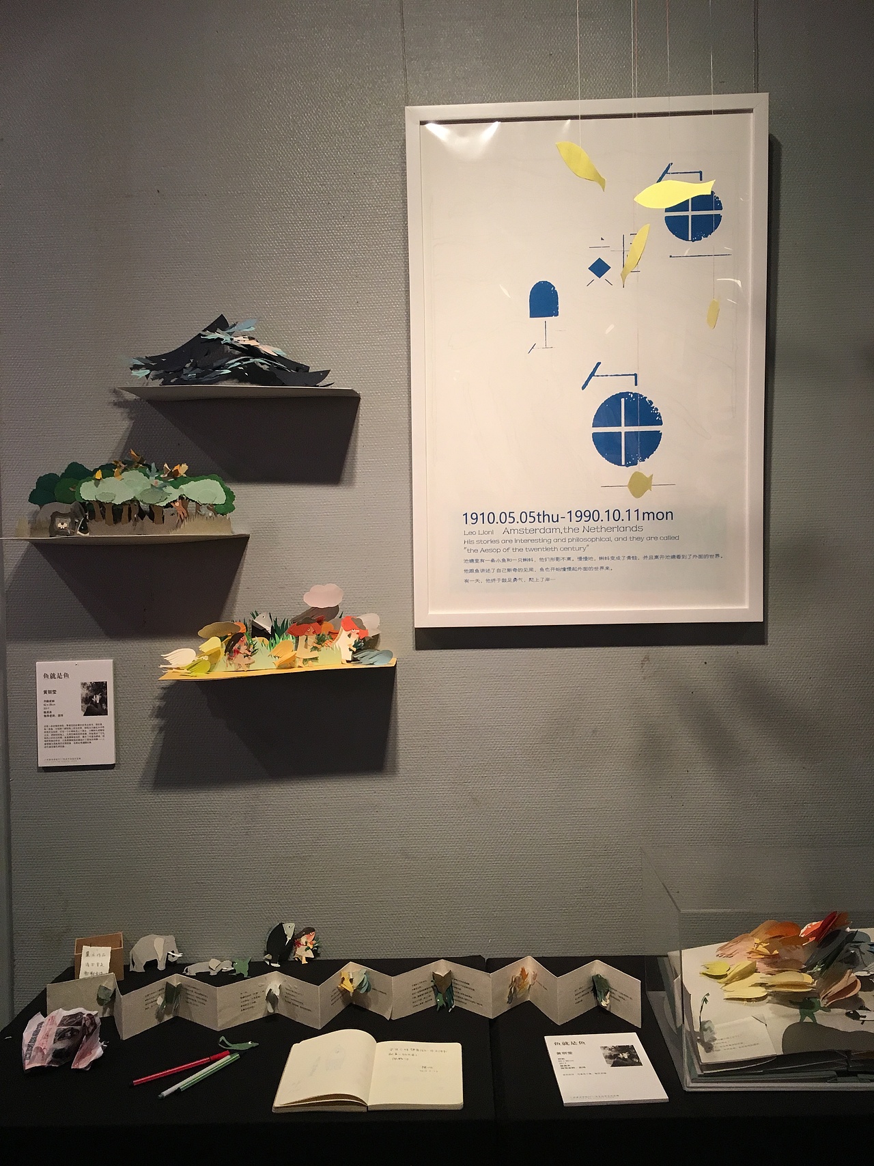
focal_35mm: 29
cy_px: 583
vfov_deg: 61.7
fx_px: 976
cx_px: 437
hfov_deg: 48.2
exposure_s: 1/33
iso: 64
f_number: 2.2
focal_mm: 4.15
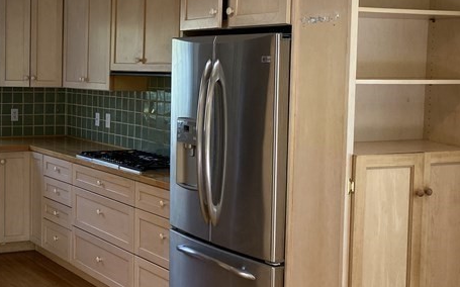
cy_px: 118
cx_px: 26
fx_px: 777
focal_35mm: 62
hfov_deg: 31.1
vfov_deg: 20.9
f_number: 1.8
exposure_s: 1/120
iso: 80
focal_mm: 4.25
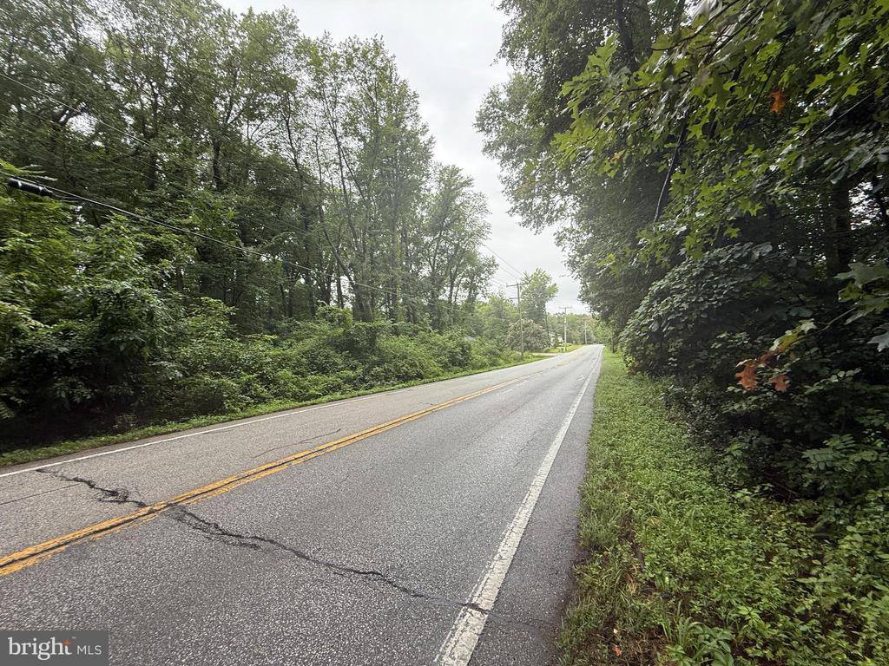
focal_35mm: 14
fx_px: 360
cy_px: 333
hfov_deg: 102.1
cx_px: 444
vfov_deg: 85.7
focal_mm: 2.22
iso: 64
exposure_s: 1/117
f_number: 2.2
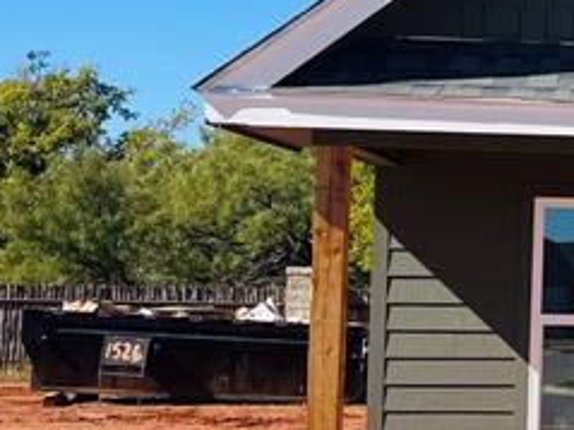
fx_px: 1773
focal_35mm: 107
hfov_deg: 15.3
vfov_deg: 13.8
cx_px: 1098
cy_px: 204
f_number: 1.6
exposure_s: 1/3788
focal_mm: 5.1
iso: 32
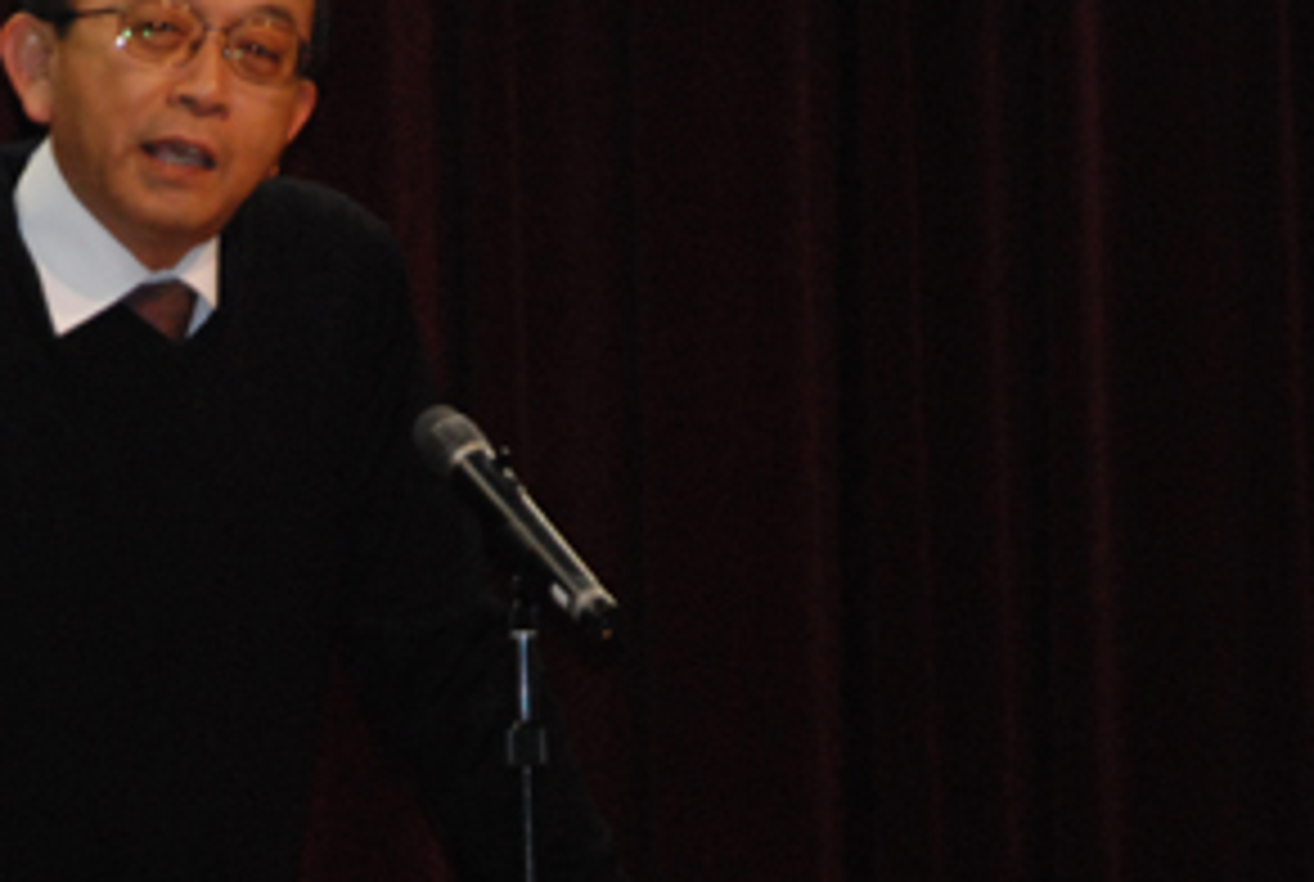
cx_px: 198
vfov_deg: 2.9
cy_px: 513
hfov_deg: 4.3
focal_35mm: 477
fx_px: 17447
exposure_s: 1/125
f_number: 6
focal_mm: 155
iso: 1600
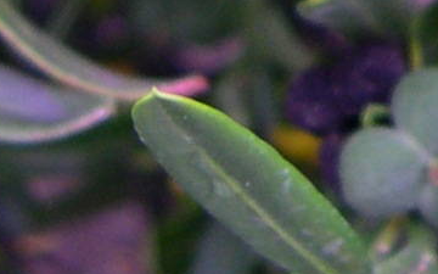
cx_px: 702
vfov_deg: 4.9
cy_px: -641
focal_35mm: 254
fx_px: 3032
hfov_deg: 8.1
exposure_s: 1/65
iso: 100
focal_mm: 8
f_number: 2.8
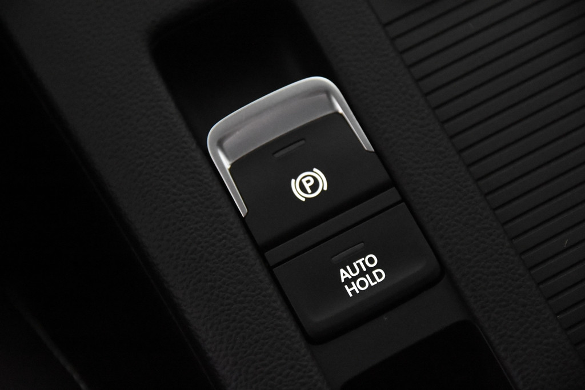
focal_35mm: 105
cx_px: 292
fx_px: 1706
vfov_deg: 13.0
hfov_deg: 19.5
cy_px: 195
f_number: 4
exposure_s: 1/125
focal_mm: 70
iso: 9000
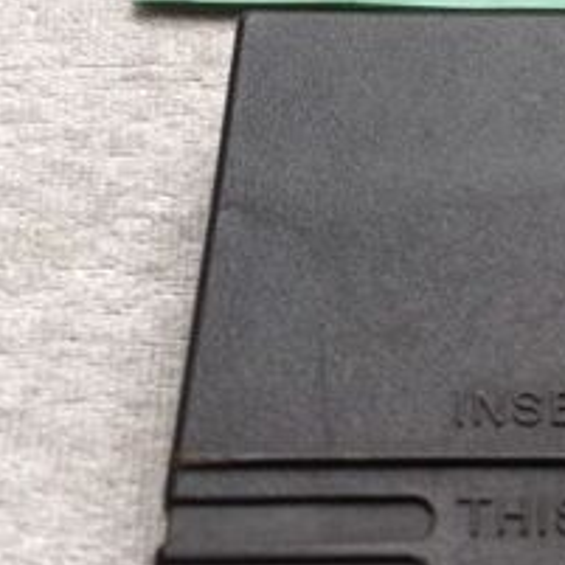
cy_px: 193
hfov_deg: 17.2
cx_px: 559
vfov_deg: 17.5
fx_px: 1828
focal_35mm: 99
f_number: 2.4
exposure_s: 1/40
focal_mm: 4.28
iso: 64
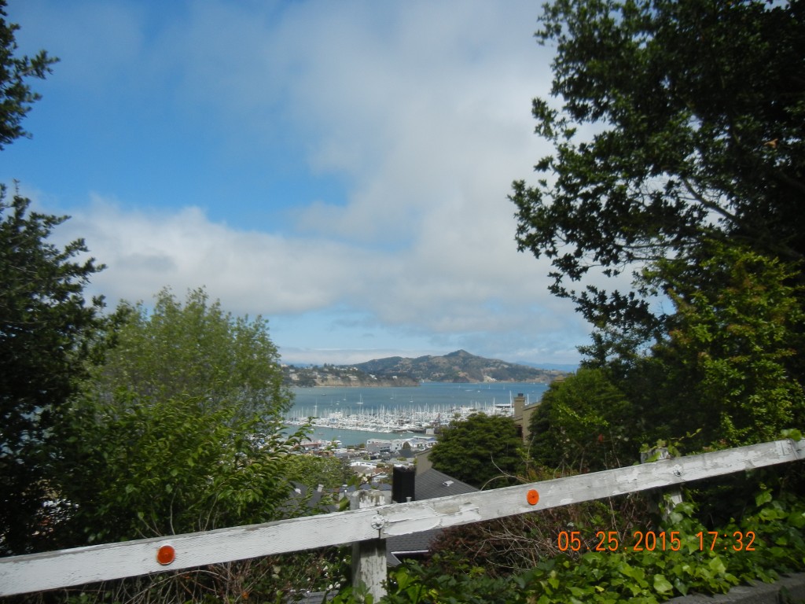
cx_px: 402
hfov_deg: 60.0
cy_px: 302
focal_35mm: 30
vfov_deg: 46.8
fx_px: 698
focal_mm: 5.4
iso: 160
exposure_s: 1/594
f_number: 7
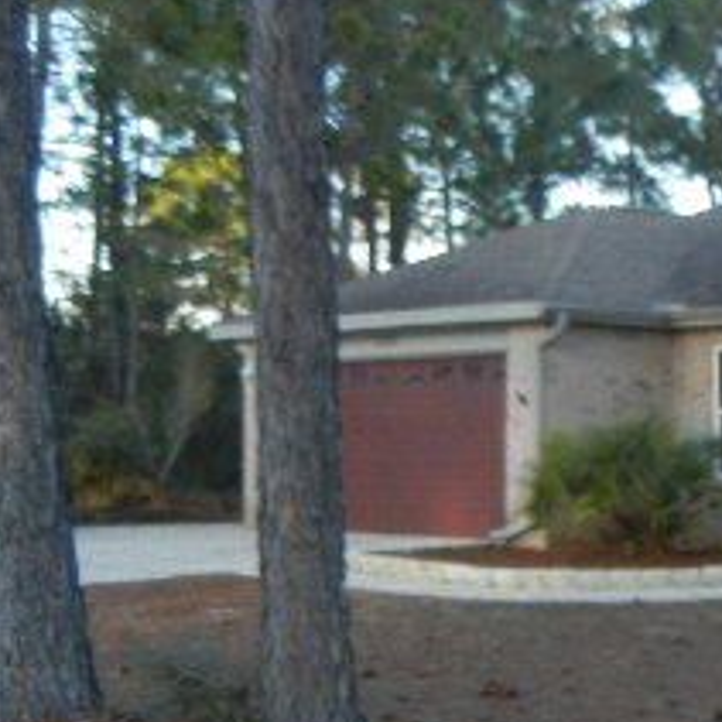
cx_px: 972
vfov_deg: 19.0
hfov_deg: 17.7
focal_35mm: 91
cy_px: 500
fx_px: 2147
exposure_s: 1/102
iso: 160
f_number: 3.6
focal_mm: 6.2
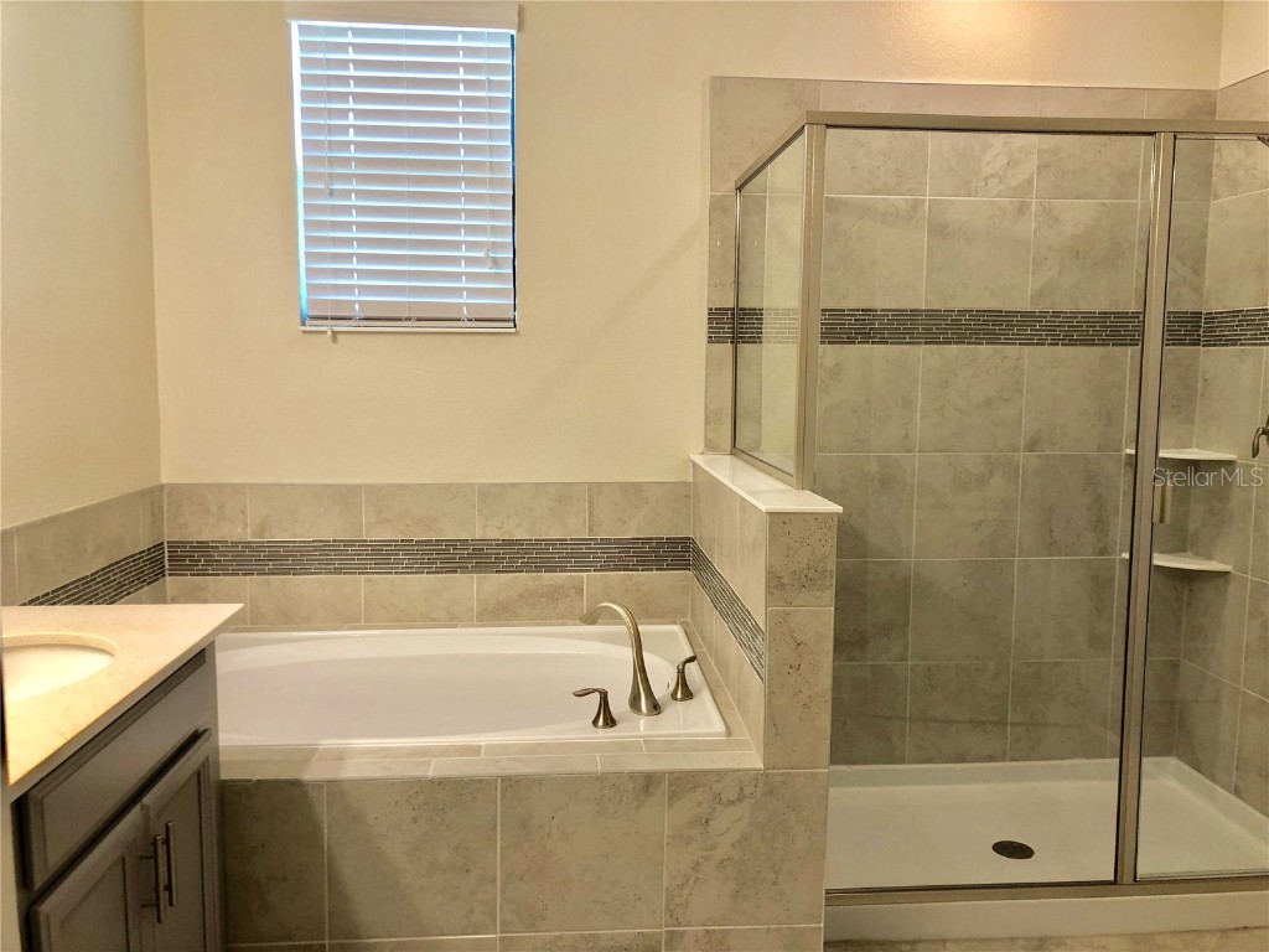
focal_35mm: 28
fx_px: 1026
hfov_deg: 63.4
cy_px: 476
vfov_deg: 49.7
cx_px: 634
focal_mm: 4
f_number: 1.8
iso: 25
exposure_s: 1/30
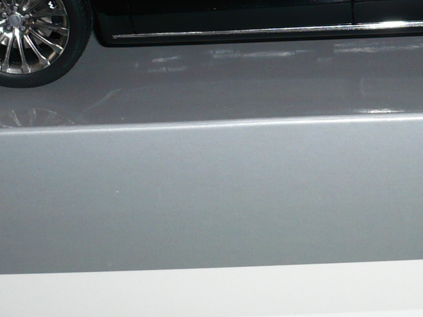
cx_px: 341
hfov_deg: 17.9
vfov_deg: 13.5
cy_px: 75
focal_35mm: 109
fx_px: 1331
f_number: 2.8
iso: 100
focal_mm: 5.8
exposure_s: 1/30
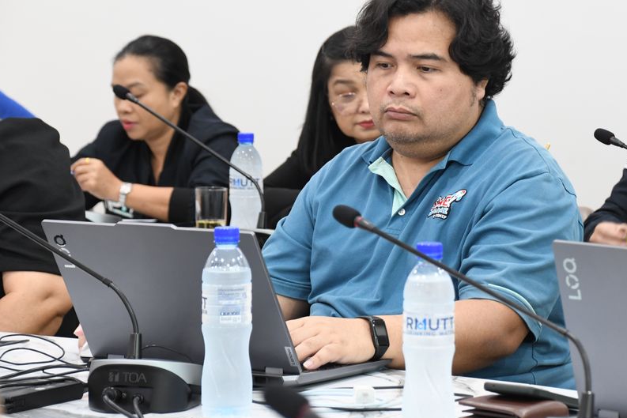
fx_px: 2857
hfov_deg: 12.5
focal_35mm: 164
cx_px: 392
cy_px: 155
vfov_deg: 8.4
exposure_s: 1/30
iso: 1600
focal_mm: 85
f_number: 5.3
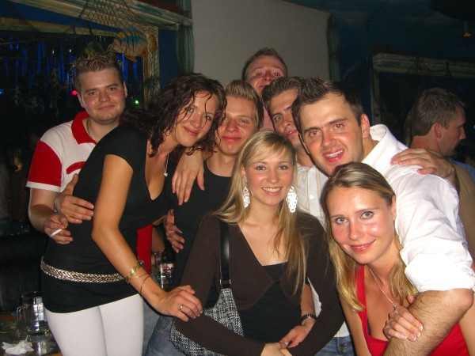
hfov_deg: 49.0
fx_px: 521
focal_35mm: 38
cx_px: 238
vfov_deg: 37.7
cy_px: 178
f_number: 2.8
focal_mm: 7.9
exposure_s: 1/60
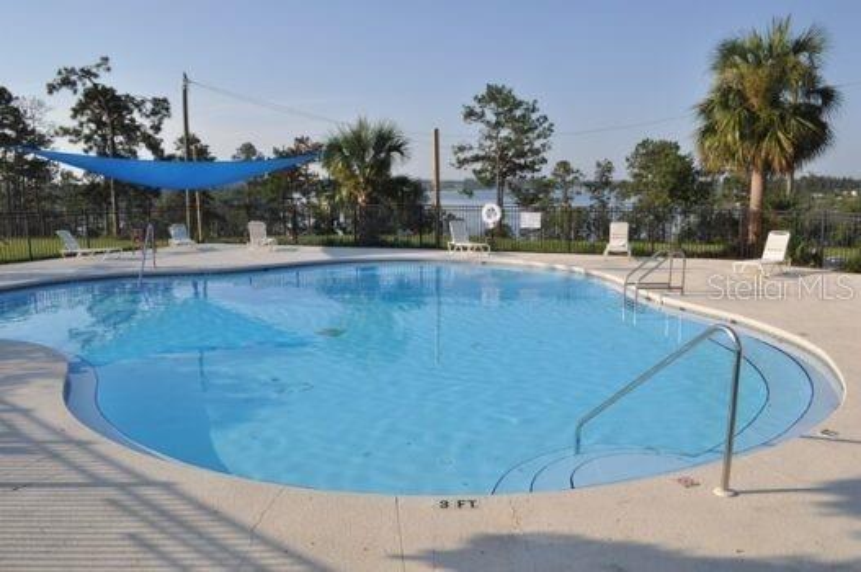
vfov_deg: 47.8
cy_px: 286
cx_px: 430
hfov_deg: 67.4
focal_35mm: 27
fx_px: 645
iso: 200
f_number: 18
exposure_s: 1/125
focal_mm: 18
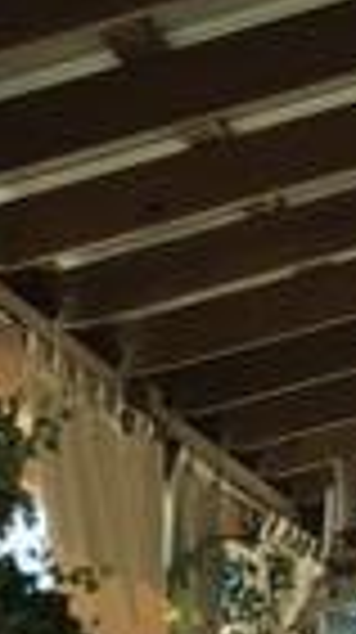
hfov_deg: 7.9
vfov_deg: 12.5
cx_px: 351
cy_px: 1237
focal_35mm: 153
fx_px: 2575
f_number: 2.4
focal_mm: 3.3
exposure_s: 1/120
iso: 25
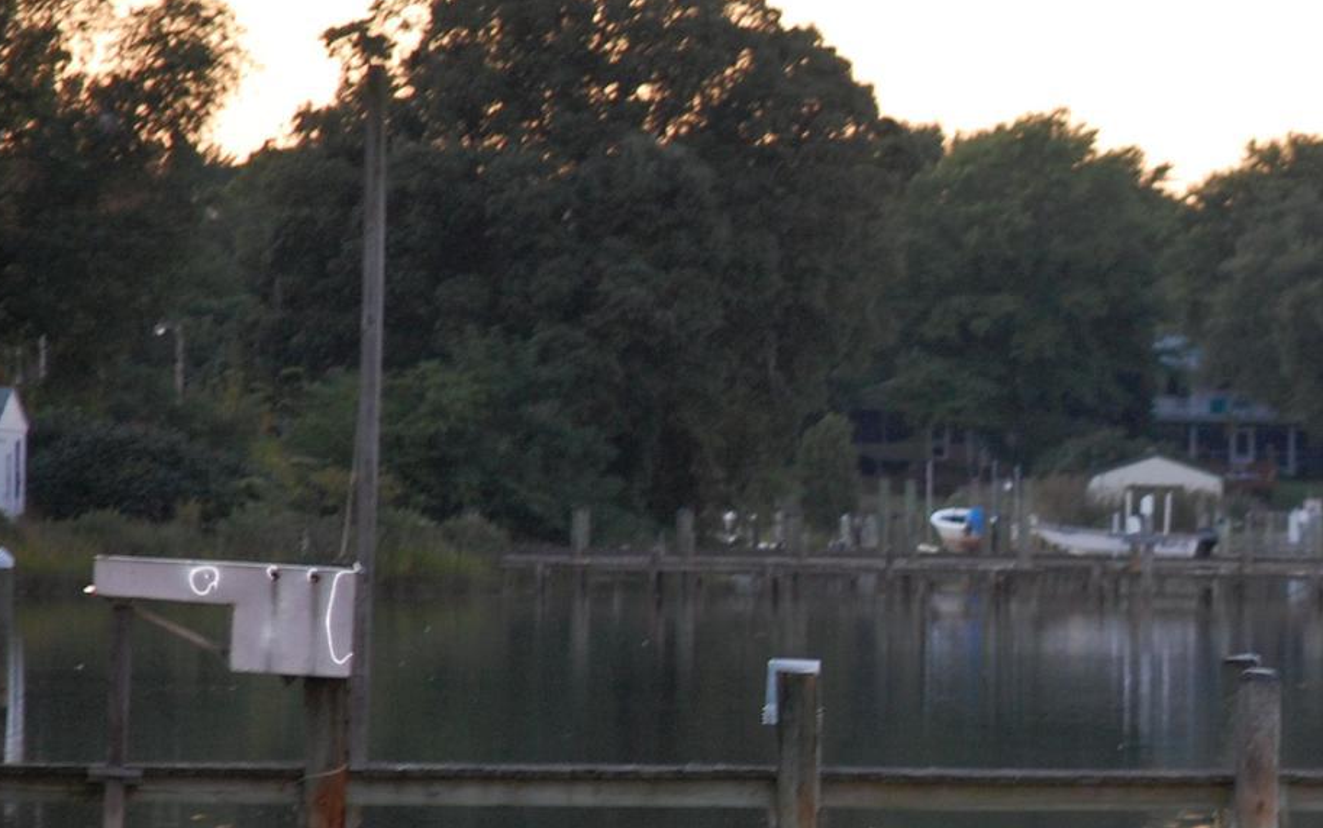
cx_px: 1419
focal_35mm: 411
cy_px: 633
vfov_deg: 3.2
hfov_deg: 5.1
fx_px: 14822
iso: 640
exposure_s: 1/60
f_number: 4.8
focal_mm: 120
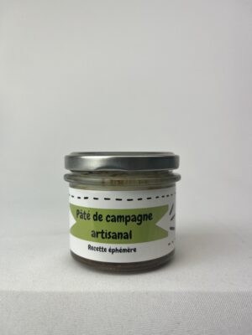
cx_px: 126
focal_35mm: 26
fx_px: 252
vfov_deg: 67.3
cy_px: 168
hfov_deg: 53.1
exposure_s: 1/400
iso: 50
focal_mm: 5.1
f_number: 1.6
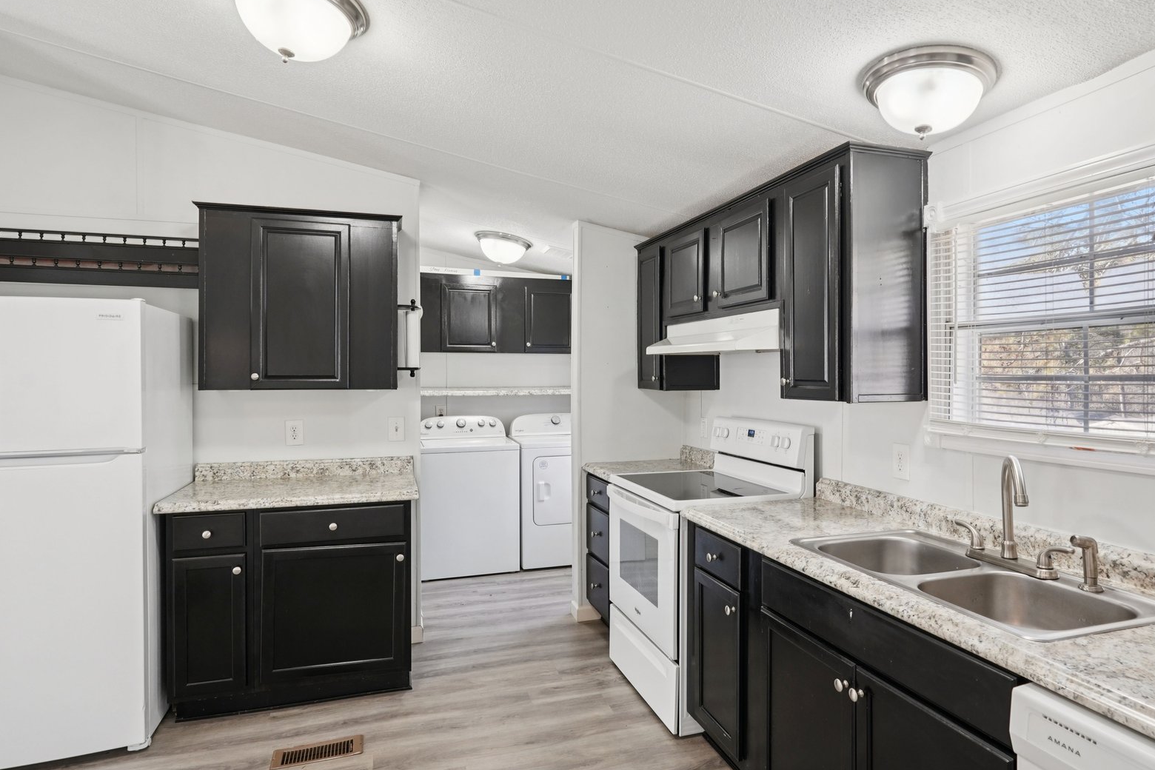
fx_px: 674
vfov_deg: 59.5
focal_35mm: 21
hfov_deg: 81.1
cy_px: 376
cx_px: 615
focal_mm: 16
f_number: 8
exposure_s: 1/30
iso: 800
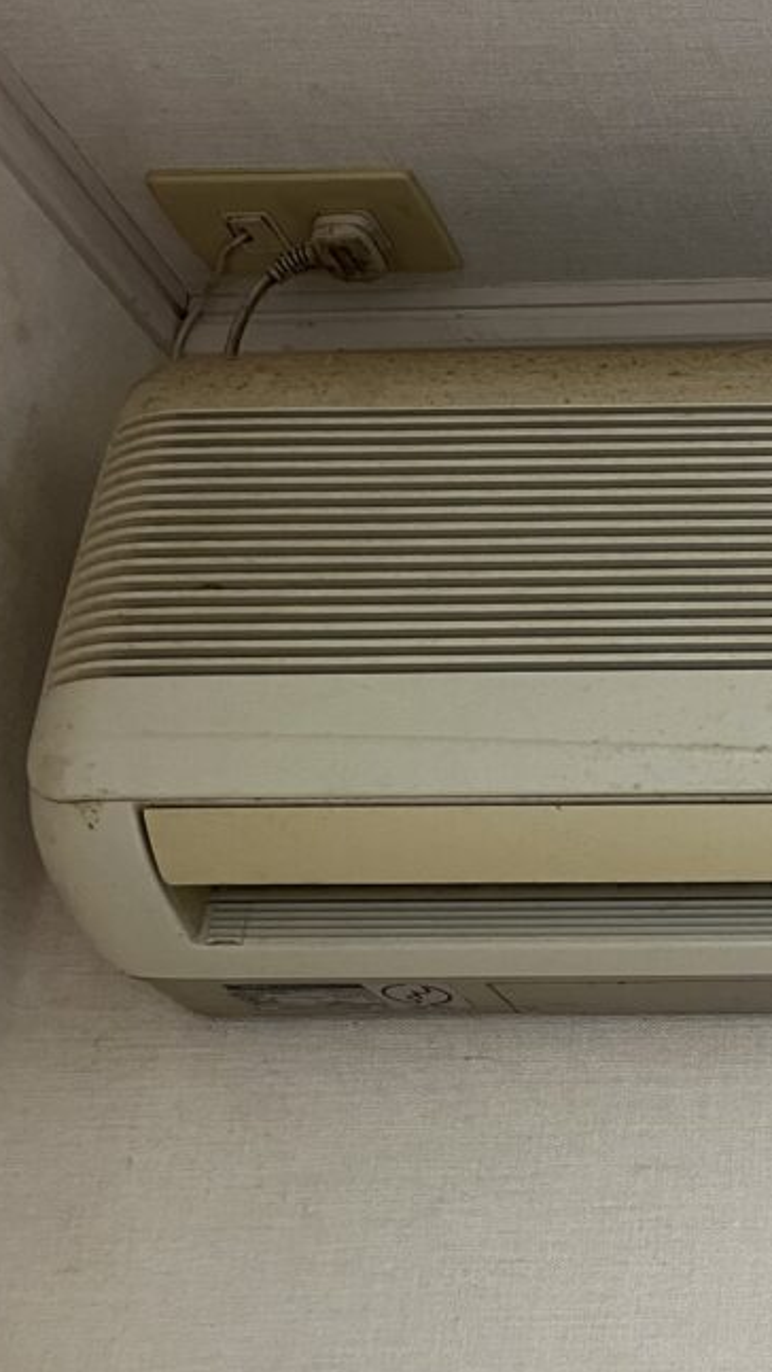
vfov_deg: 37.2
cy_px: 780
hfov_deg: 18.7
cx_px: 1194
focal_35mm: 56
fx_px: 2038
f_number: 1.6
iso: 250
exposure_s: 1/60
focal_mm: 5.1
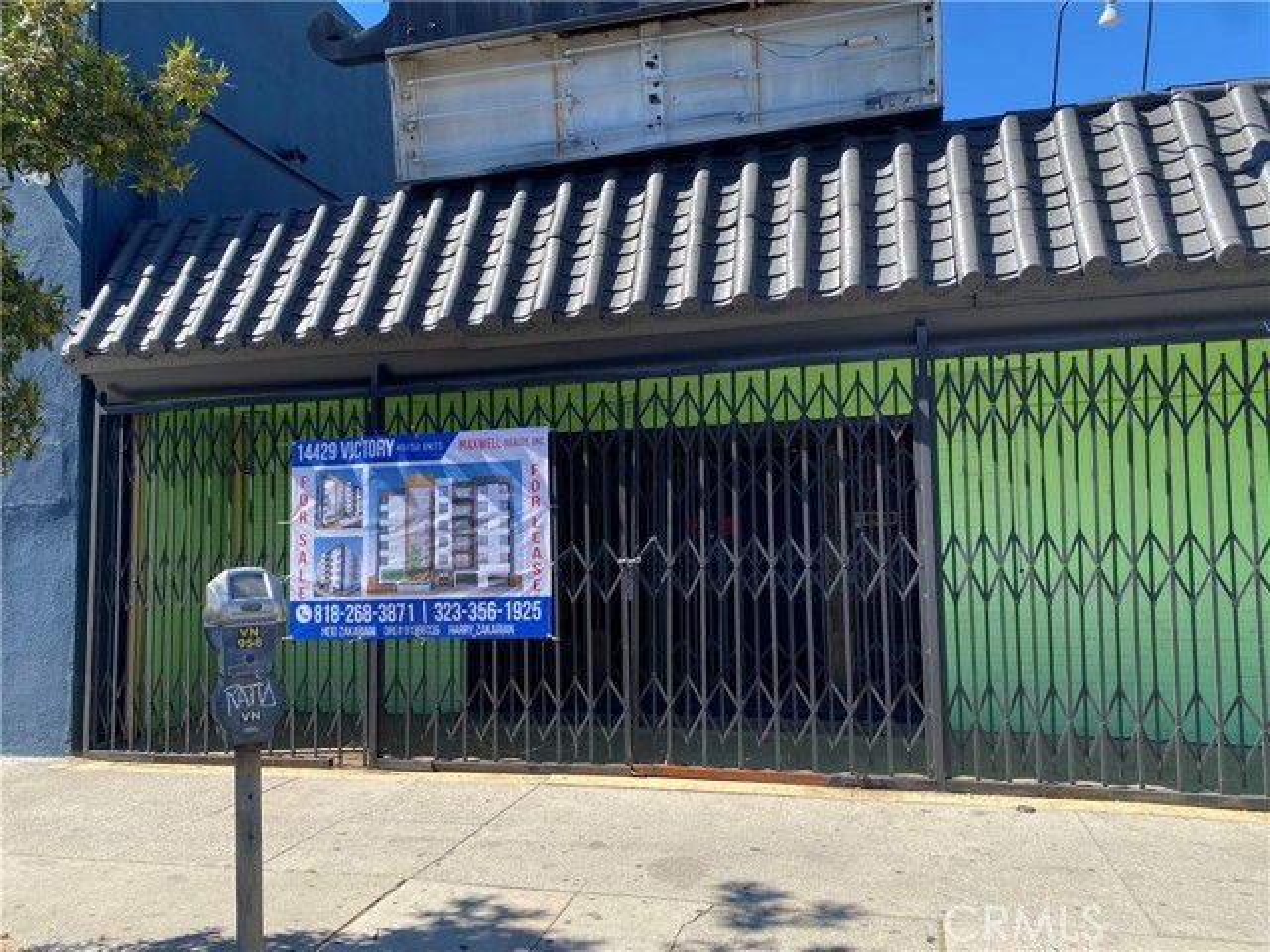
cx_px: 635
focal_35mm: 26
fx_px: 954
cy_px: 476
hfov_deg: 67.3
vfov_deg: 53.1
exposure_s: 1/1170
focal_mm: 4.25
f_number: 1.8
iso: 32
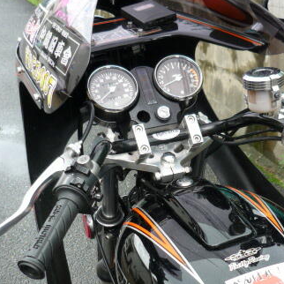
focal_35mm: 58
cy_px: 208
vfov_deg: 29.2
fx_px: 538
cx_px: 179
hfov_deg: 29.4
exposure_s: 1/60
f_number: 2.8
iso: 100
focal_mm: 5.5
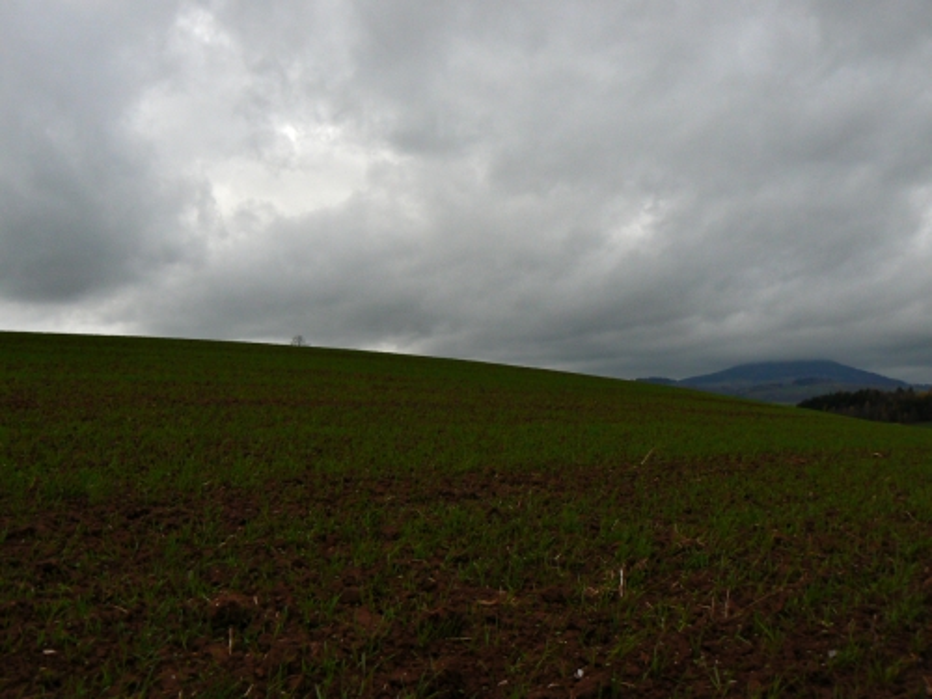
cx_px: 466
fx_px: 969
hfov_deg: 51.4
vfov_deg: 39.7
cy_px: 350
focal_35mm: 36
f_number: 3.6
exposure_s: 1/500
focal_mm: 6
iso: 100
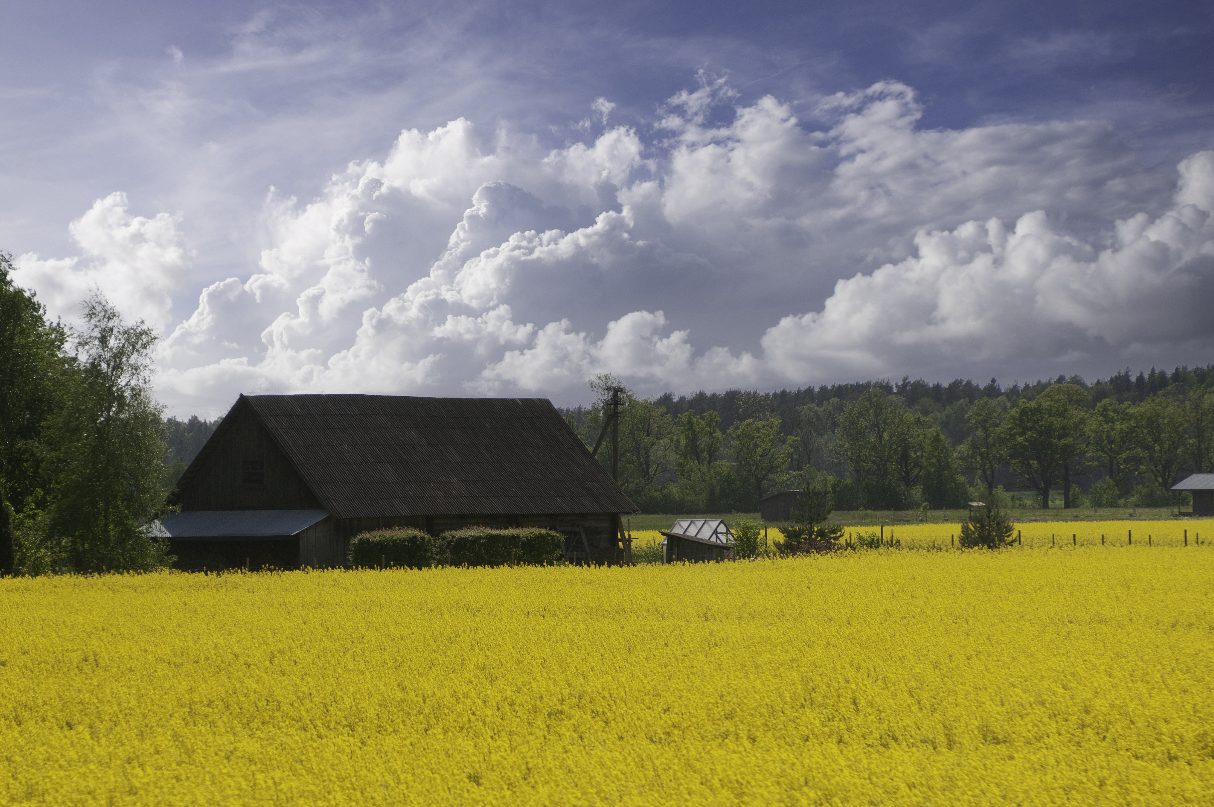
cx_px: 519
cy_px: 483
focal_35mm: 138
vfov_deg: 9.9
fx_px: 4648
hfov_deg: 14.9
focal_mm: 70
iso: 200
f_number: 4
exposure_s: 1/1000
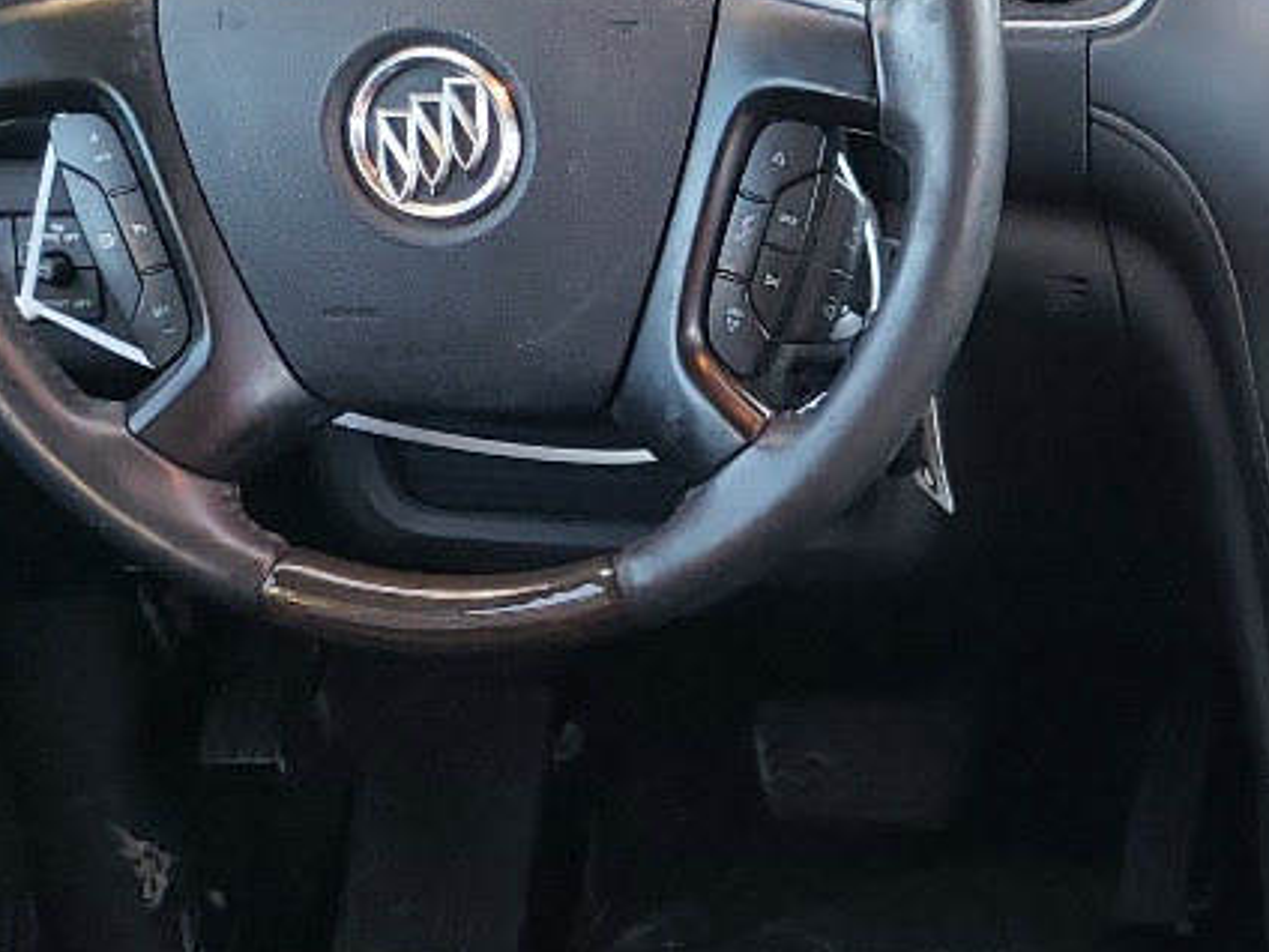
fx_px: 3593
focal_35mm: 98
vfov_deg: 14.6
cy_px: 1132
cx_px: 1667
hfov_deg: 18.6
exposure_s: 1/60.2
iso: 72
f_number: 1.5
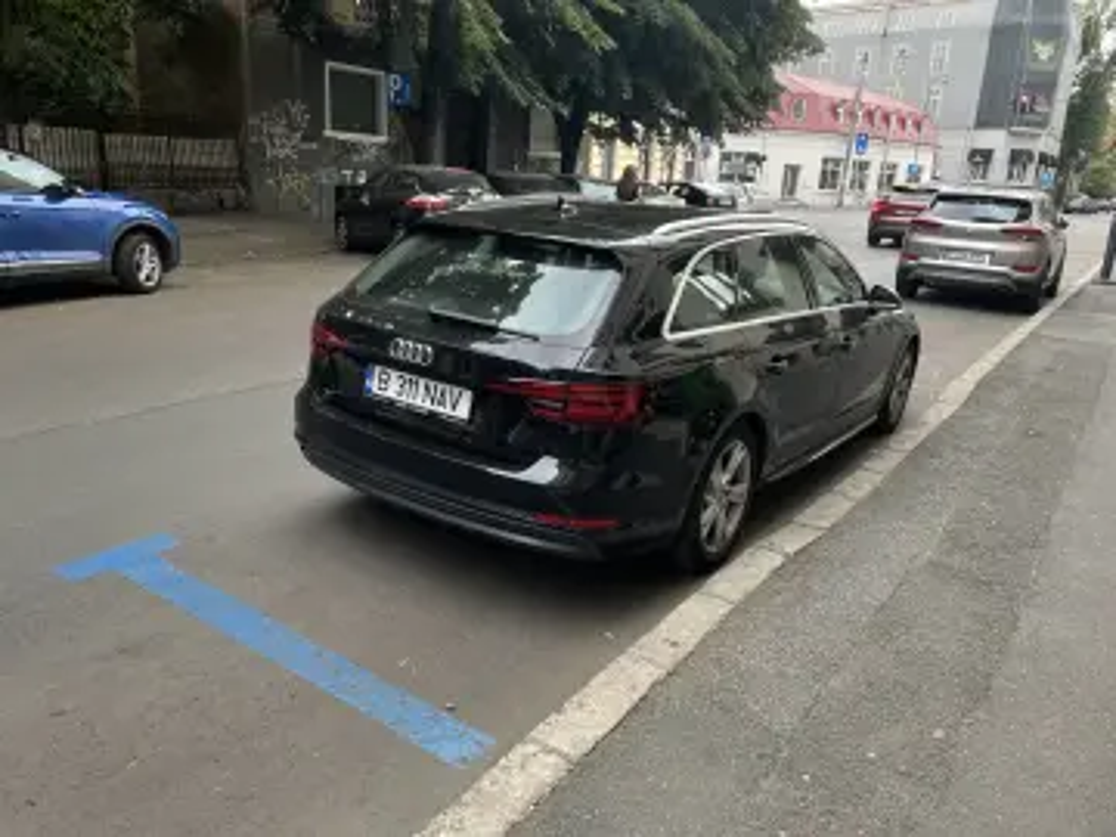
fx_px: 838
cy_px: 418
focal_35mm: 26
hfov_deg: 67.3
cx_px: 558
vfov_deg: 53.1
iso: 32
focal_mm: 4.2
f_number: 1.6
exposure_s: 1/153
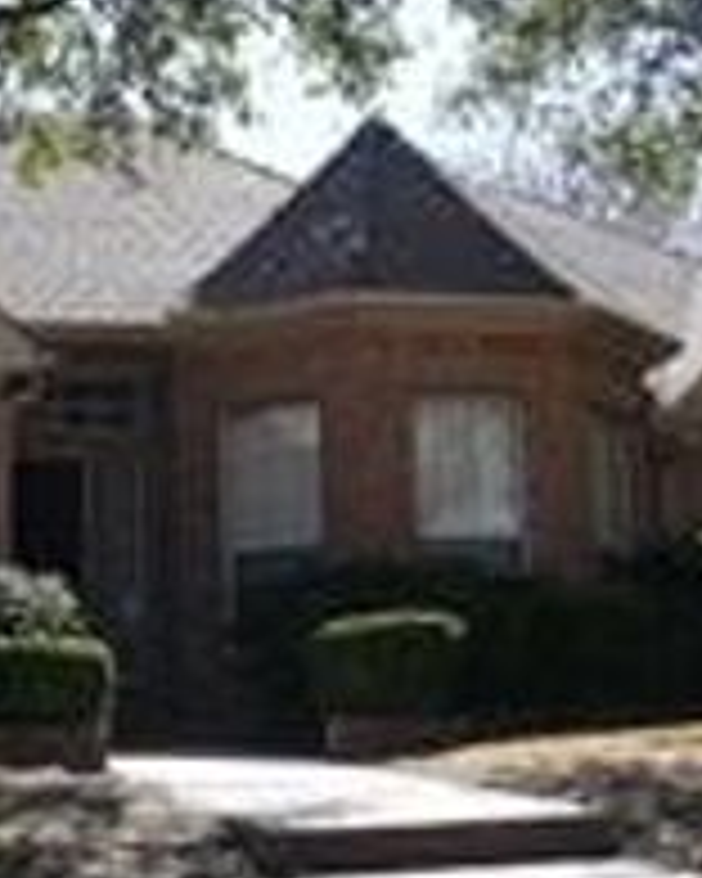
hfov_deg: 19.9
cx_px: 324
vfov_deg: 24.7
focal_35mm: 77
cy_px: 358
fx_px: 2000
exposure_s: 1/800
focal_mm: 11.5
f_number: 3.2
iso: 125
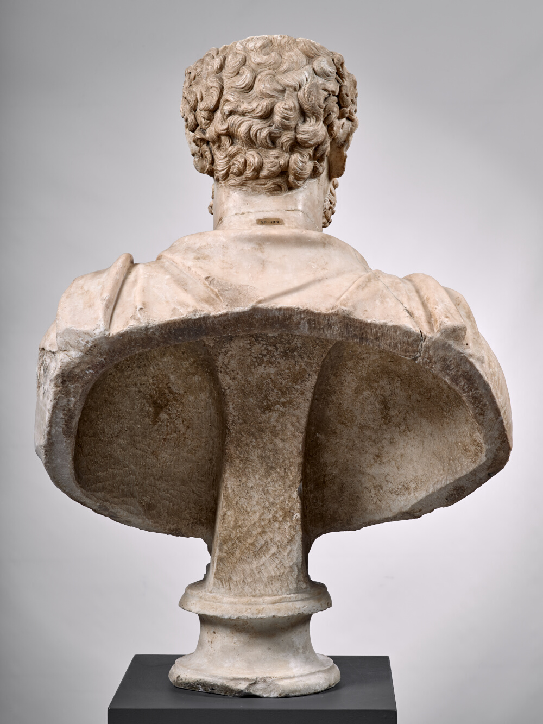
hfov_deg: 23.3
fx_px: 1317
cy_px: 362
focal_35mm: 63
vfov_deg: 30.7
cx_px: 272
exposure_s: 1/125
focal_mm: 80
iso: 100
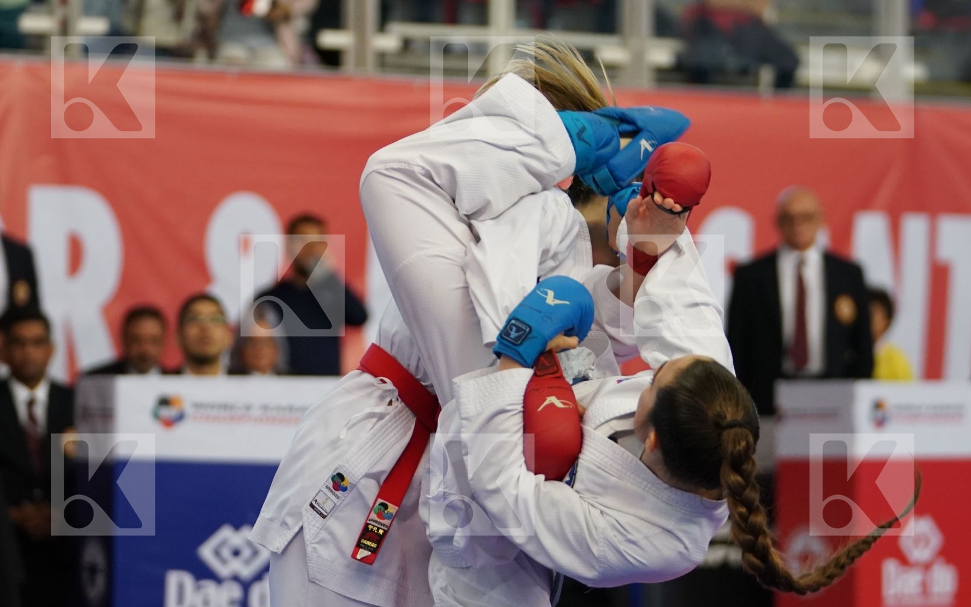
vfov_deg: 7.1
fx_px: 4869
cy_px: 286
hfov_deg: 11.4
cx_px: 482
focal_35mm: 184
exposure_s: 1/1000
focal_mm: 116
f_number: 2.8
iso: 2500
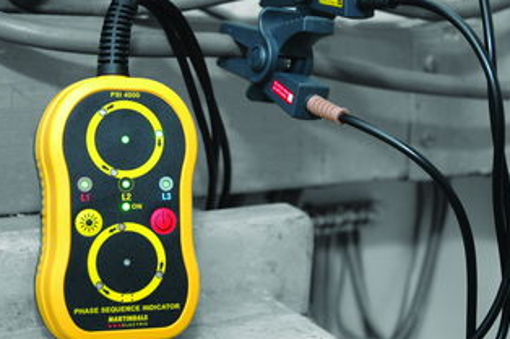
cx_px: 292
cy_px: 132
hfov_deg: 26.0
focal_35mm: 78
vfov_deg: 17.5
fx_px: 1104
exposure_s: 1/60
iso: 200
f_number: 4.2
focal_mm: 34
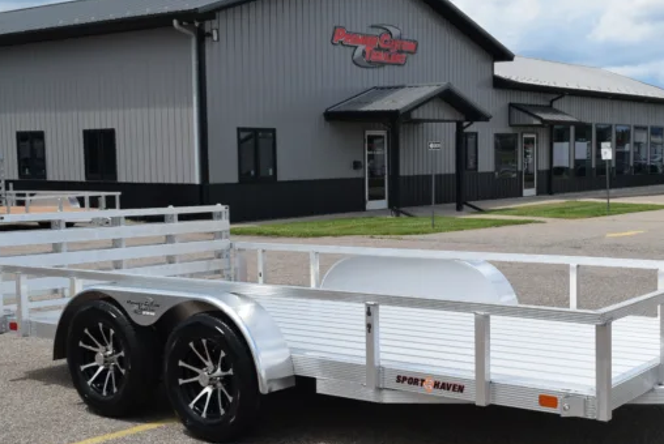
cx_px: 450
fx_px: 960
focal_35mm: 52
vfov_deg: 26.0
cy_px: 247
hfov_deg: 37.7
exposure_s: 1/400
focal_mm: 22
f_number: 10
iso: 200
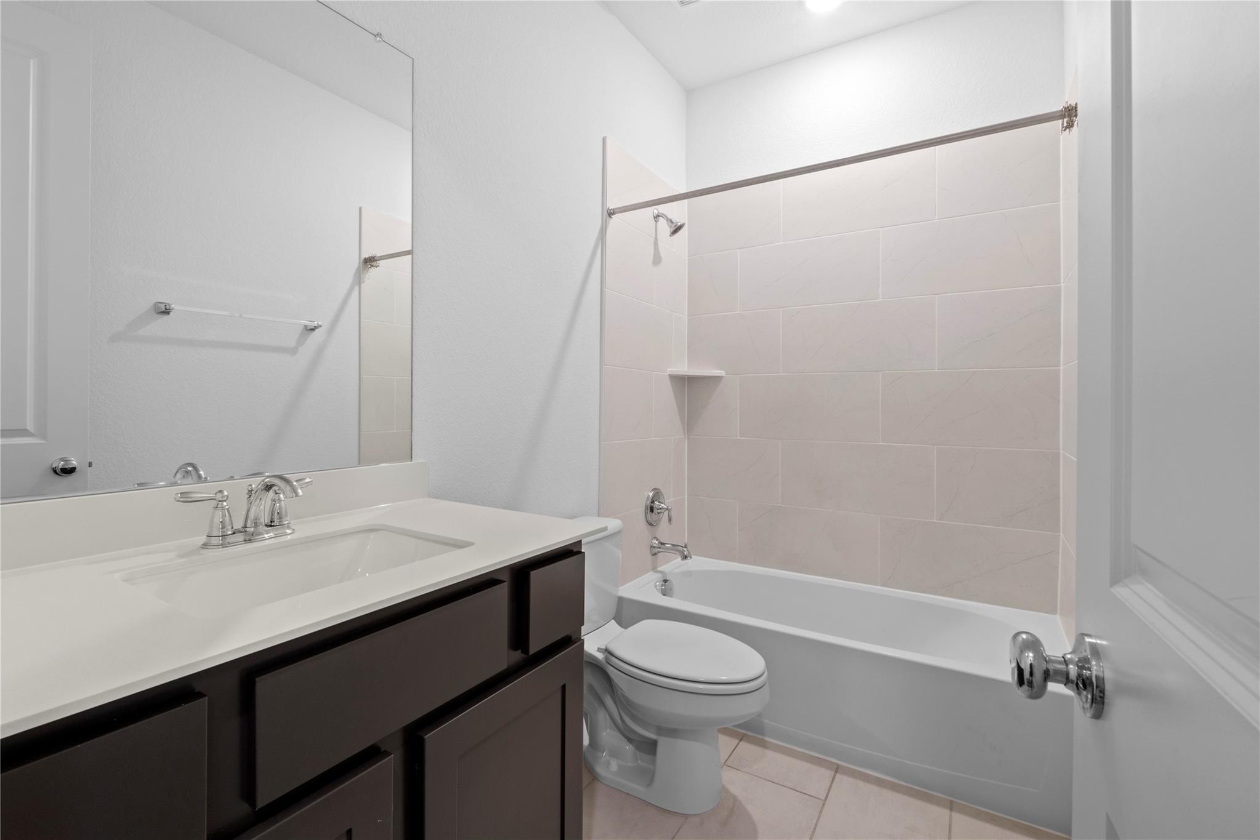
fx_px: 525
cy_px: 420
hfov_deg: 100.4
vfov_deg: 77.3
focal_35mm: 15
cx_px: 630
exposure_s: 2.5
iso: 250
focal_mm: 10
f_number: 11
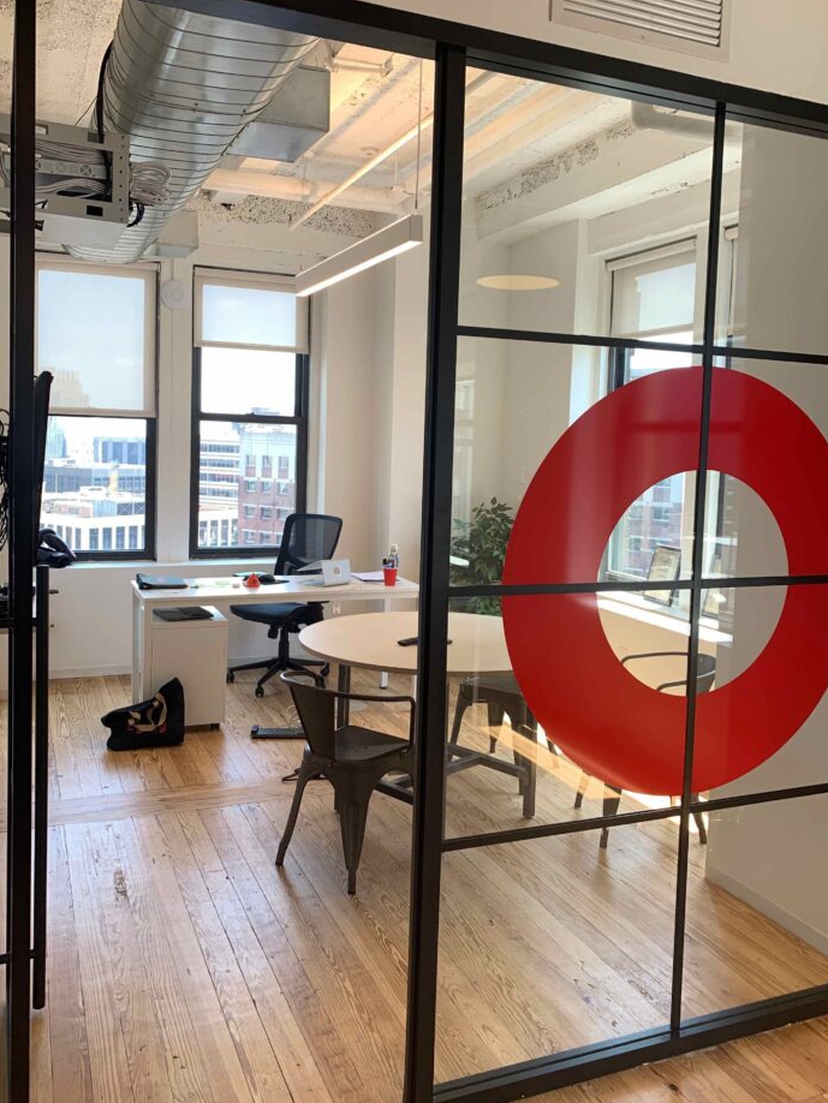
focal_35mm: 29
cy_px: 514
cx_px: 401
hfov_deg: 48.2
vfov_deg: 61.6
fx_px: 924
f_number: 1.8
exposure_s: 1/120
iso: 25
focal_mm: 4.25
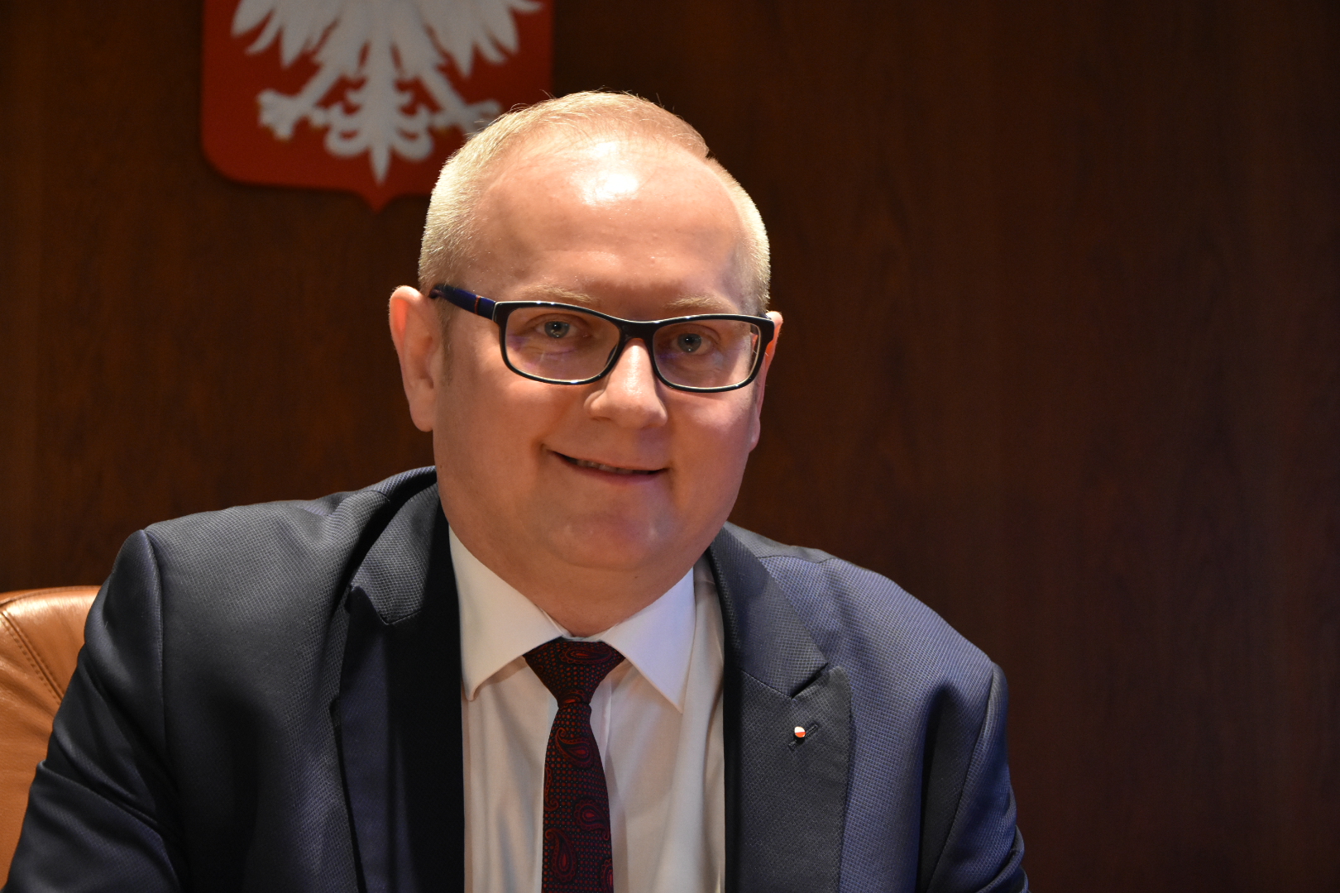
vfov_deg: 17.5
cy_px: 446
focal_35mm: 78
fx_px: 2903
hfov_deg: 26.0
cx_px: 670
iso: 3200
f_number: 5
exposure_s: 1/125
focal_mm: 52
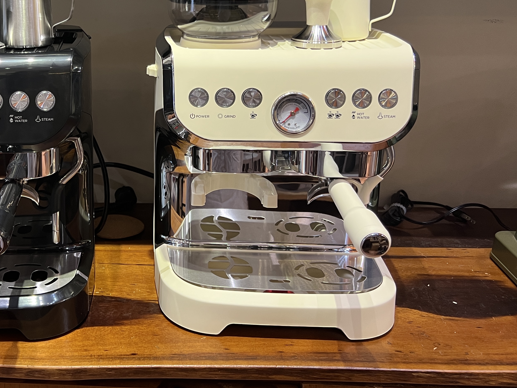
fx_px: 627
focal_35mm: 42
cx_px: 106
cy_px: 100
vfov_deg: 33.7
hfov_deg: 42.8
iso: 80
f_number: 1.5
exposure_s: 1/50
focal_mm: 5.7
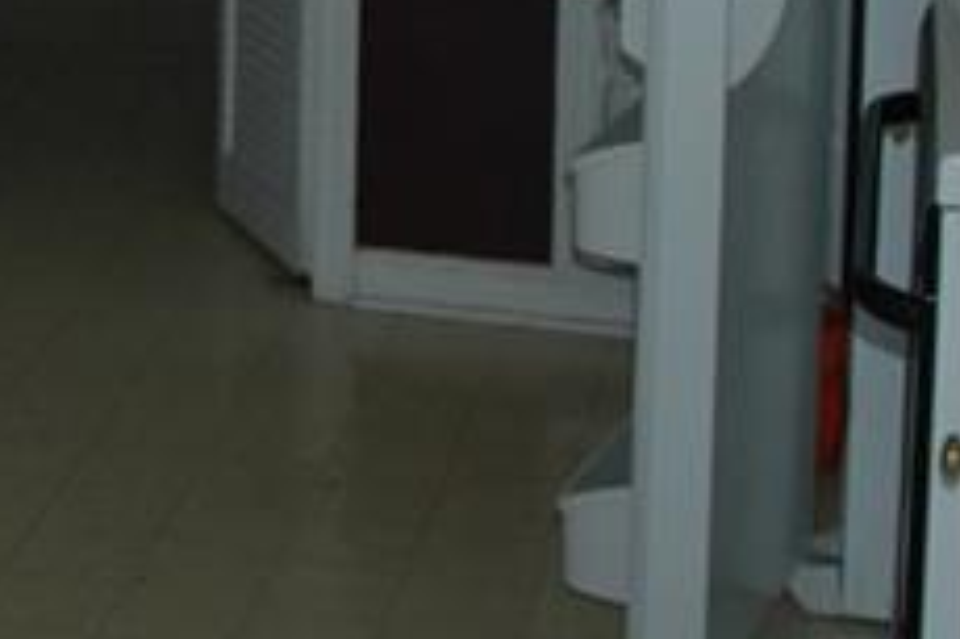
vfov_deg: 10.6
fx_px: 3198
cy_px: -545
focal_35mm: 120
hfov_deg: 15.9
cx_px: -388
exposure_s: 1/60
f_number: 2.8
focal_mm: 18
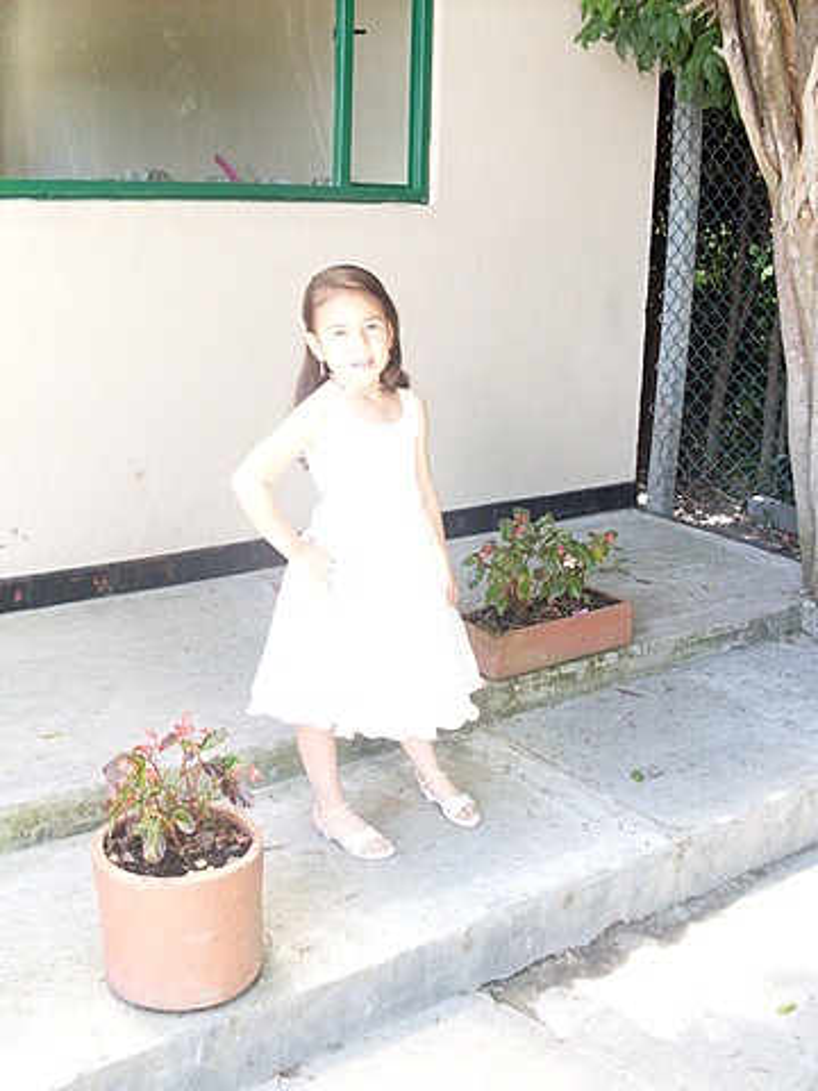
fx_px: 1197
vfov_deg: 49.0
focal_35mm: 38
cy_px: 546
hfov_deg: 37.7
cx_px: 409
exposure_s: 1/45
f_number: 2.8
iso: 100
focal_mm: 6.3
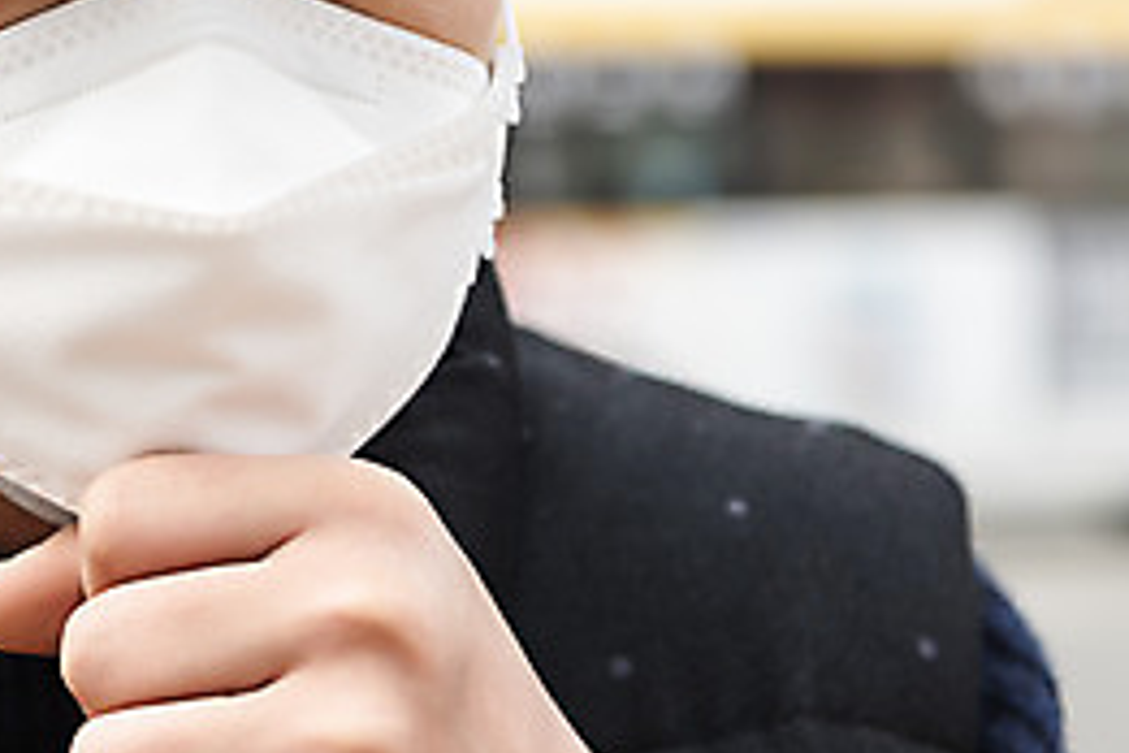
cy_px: 351
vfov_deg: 8.5
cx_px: 262
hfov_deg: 12.7
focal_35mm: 161
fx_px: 5049
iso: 160
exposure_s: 1/400
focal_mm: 70
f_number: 4
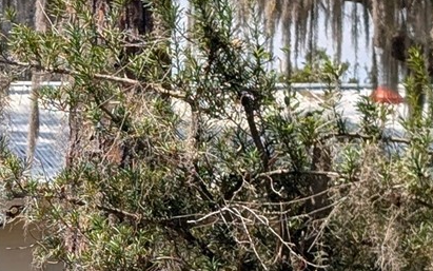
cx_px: -158
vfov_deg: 6.4
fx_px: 2384
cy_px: 373
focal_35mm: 202
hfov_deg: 10.1
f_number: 1.68
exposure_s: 1/1027
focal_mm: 6.9
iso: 21
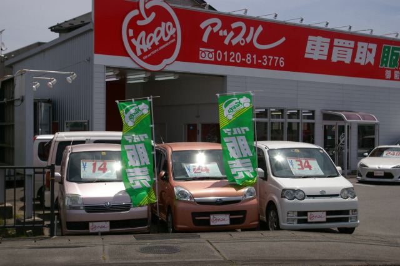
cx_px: 200
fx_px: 666
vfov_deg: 22.6
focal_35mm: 60
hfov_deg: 33.4
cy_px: 133
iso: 200
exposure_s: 1/1500
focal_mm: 40
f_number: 6.7
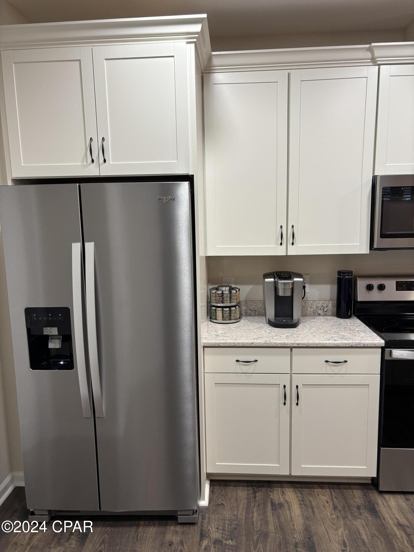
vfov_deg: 67.3
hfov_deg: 53.1
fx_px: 415
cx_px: 207
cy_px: 276
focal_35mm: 26
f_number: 1.6
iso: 125
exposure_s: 1/120
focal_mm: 5.96
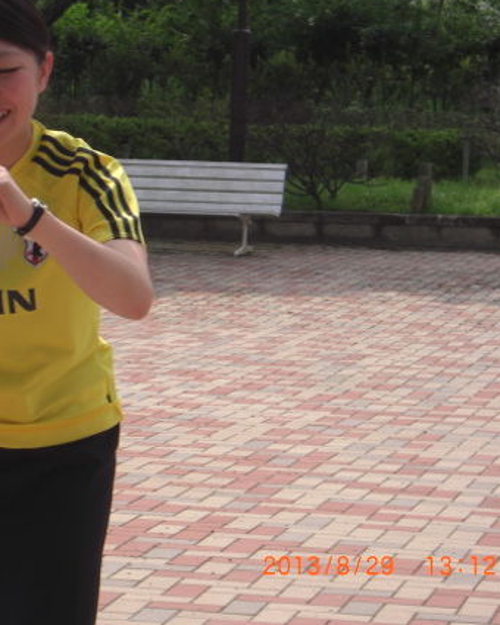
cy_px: 282
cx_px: 76
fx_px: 3145
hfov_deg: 9.1
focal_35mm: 170
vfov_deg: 11.3
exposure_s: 1/200
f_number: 7.4
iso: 80
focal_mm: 23.7
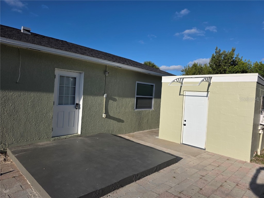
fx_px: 175
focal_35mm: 23
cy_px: 99
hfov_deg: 73.9
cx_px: 132
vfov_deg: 58.9
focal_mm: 6.3
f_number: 1.7
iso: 64
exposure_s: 1/7944
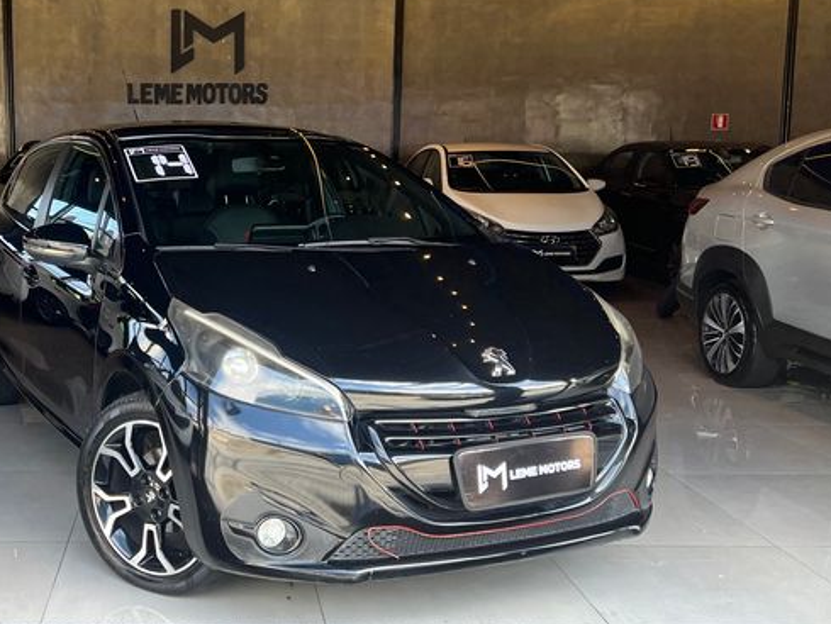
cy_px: 276
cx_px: 198
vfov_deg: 33.6
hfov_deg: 42.4
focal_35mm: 43
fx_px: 1033
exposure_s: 1/155
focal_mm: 5.7
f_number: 1.5
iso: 40
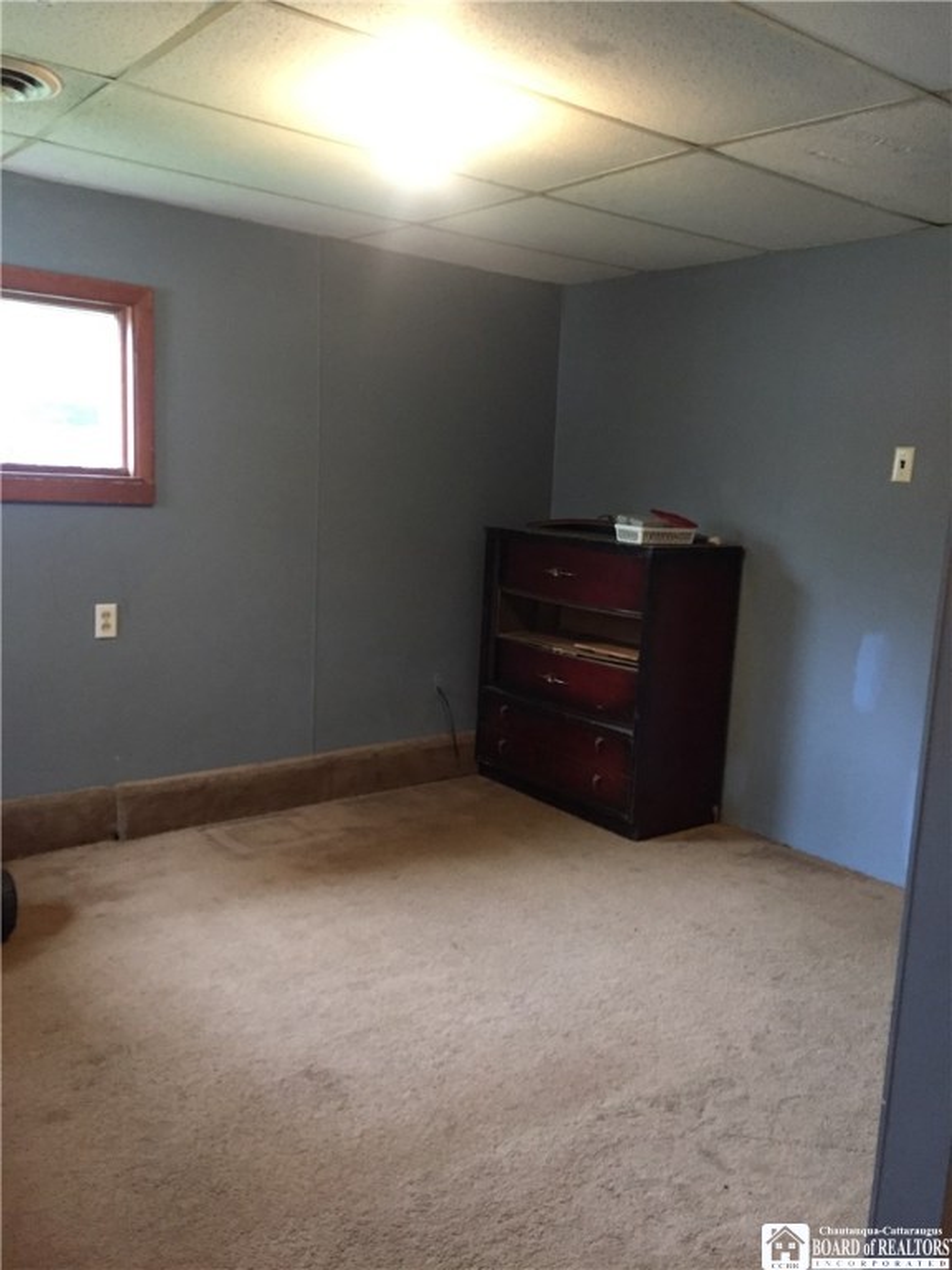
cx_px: 476
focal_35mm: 29
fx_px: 1063
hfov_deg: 48.2
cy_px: 635
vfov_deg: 61.7
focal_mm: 4.15
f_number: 2.2
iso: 250
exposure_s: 1/20
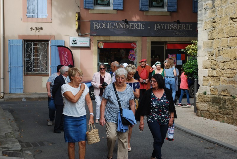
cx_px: 118
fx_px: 544
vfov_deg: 16.6
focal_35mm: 82
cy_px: 80
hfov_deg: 24.6
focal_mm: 55
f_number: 5.6
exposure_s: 1/125
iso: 110
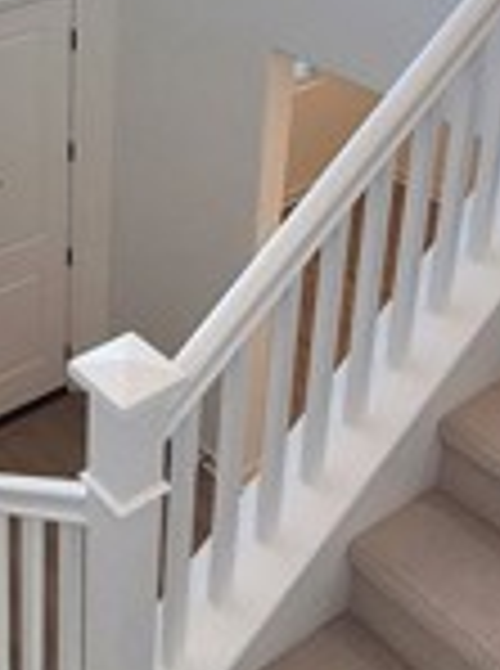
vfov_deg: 31.5
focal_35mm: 56
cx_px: -9
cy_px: -18
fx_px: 1083
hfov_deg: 24.7
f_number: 2.2
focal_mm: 1.74
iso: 50
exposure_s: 1/120
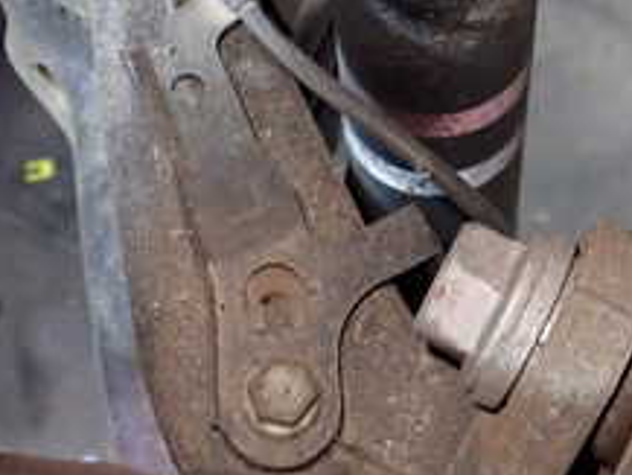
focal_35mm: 83
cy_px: 0
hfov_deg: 23.4
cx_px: 446
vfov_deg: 17.4
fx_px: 1516
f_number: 2.3
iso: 640
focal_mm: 5.4
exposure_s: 1/30
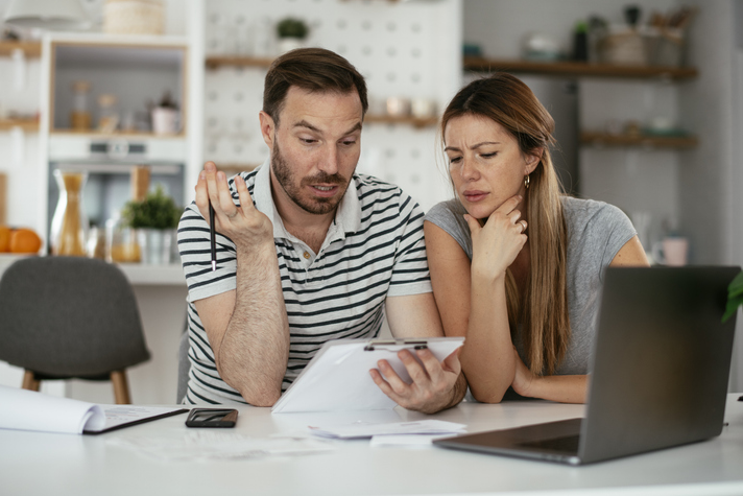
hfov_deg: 33.9
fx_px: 1218
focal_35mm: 59
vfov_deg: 23.0
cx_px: 374
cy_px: 245
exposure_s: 1/640
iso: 320
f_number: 2
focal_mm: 58
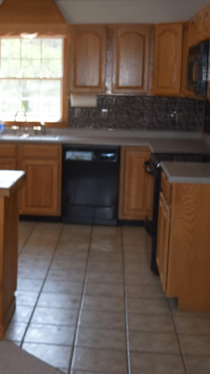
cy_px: 187
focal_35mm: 64
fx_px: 632
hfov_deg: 18.4
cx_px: -4
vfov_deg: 32.9
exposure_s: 1/60
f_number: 4
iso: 125
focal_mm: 27
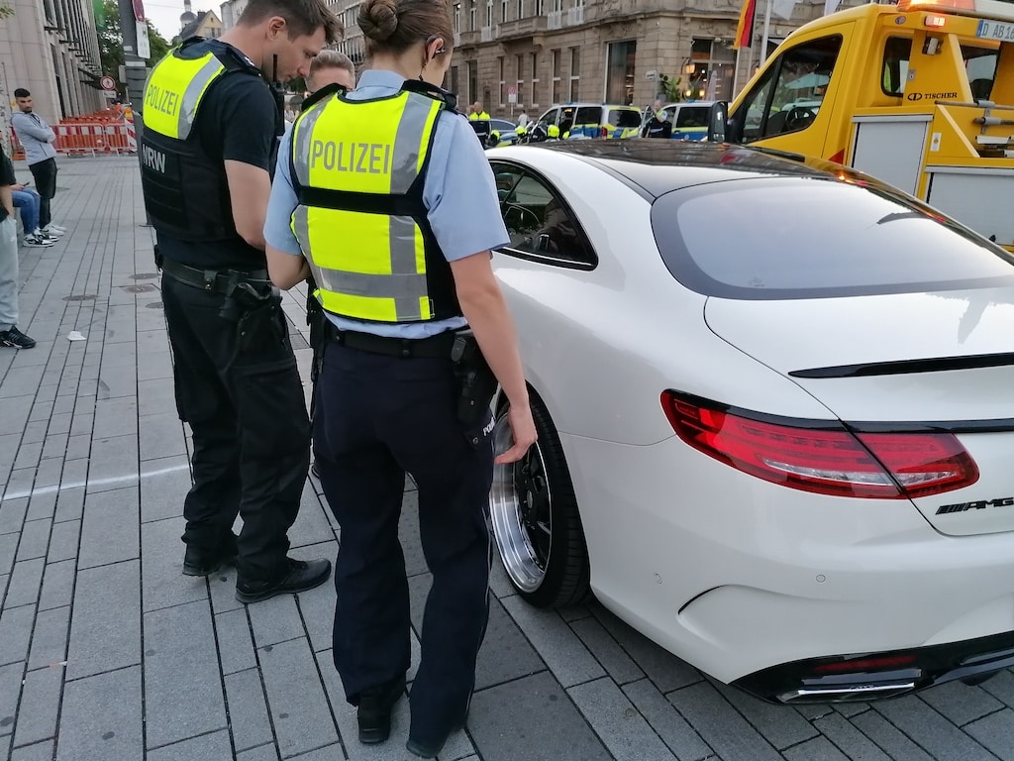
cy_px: 380
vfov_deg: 51.4
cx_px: 507
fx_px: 791
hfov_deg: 65.3
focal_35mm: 27
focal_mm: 4.75
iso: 250
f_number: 1.8
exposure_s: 1/100
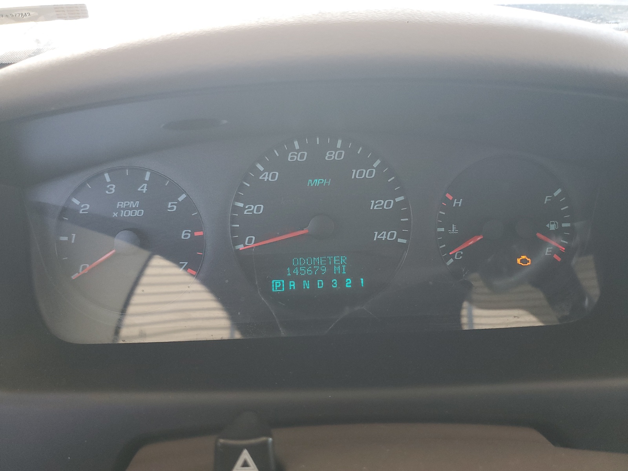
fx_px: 472
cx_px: 314
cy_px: 236
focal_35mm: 26
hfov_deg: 67.3
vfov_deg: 53.1
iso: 86
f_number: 1.5
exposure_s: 1/60.2
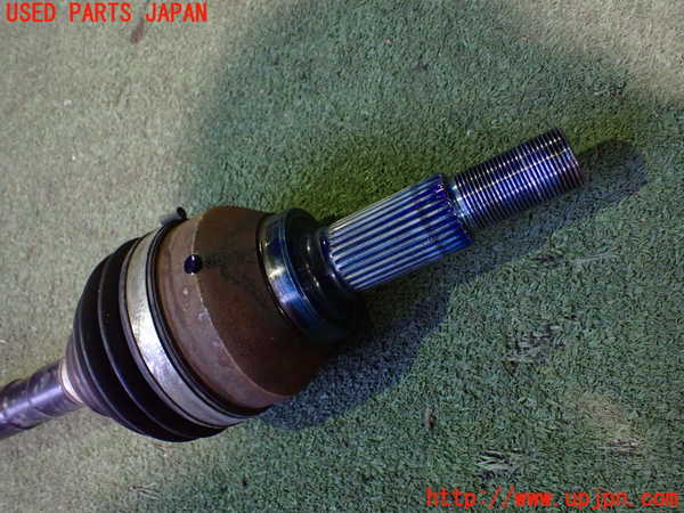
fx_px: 593
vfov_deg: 46.8
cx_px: 342
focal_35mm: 30
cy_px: 256
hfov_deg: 60.0
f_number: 2.3
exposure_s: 1/30
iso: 800
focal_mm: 5.4
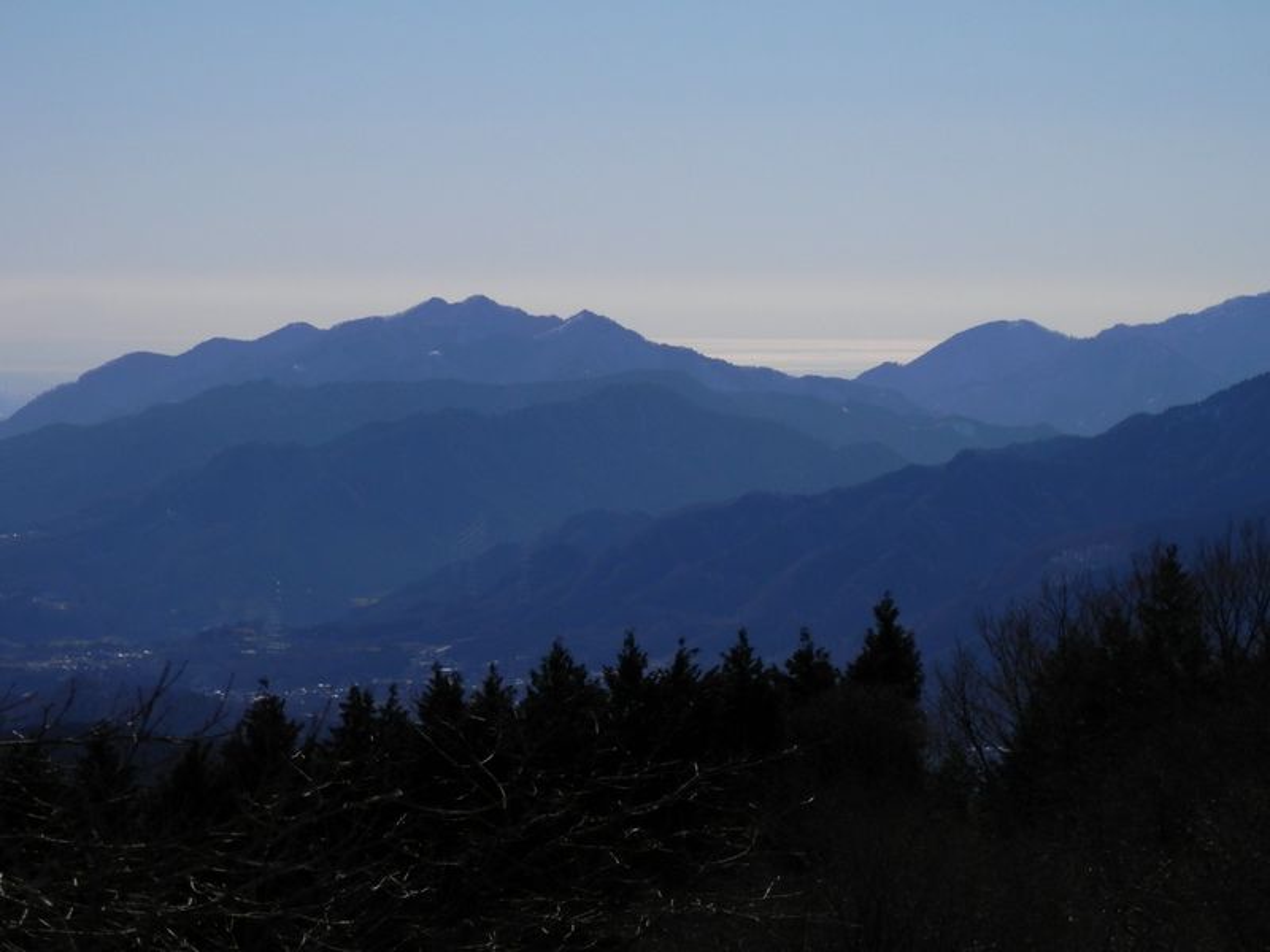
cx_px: 635
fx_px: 5136
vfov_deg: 10.6
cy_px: 476
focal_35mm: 140
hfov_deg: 14.1
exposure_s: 1/250
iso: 80
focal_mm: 25.1
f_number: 15.3
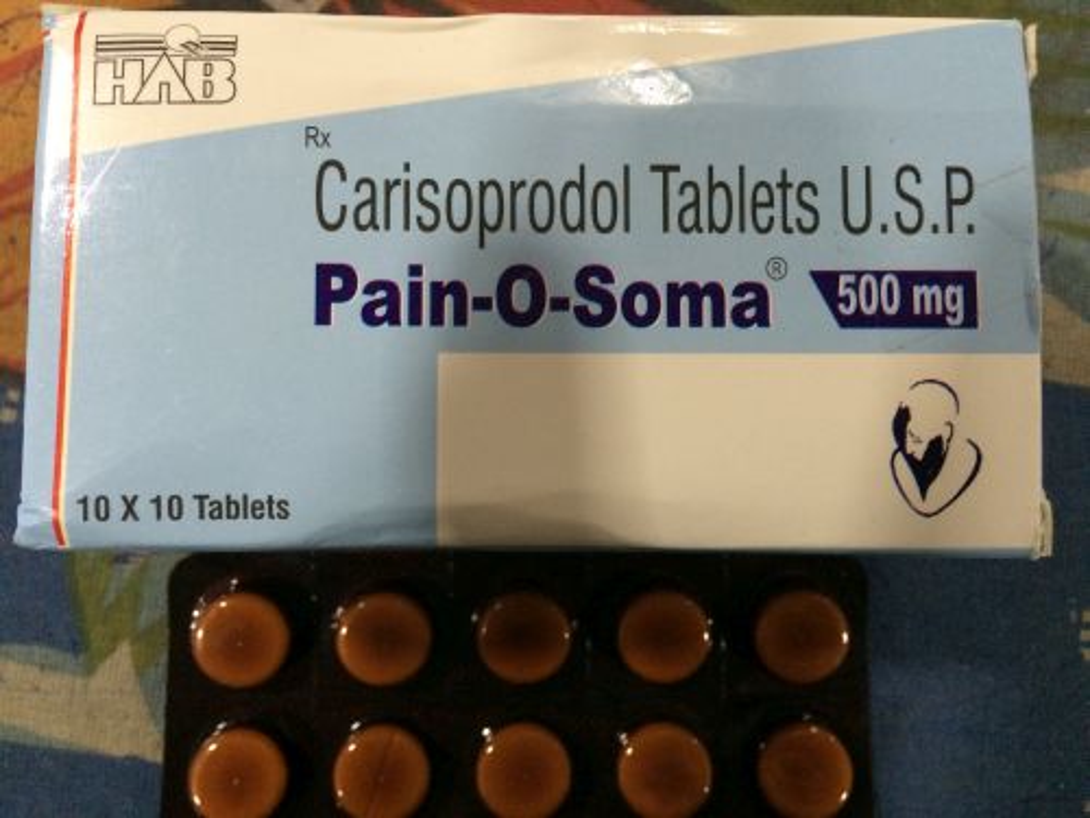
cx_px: 545
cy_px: 409
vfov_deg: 48.2
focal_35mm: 29
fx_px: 913
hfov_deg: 61.7
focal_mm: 4.15
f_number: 2.2
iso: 320
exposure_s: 1/33
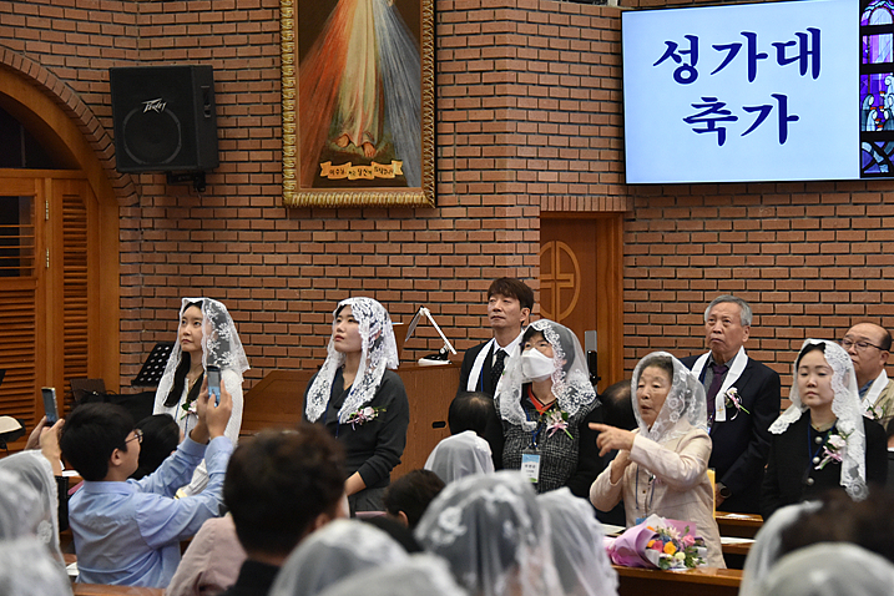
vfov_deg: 11.0
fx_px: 3104
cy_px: 290
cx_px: 489
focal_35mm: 125
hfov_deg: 16.4
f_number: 5.3
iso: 3600
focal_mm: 112
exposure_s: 1/125
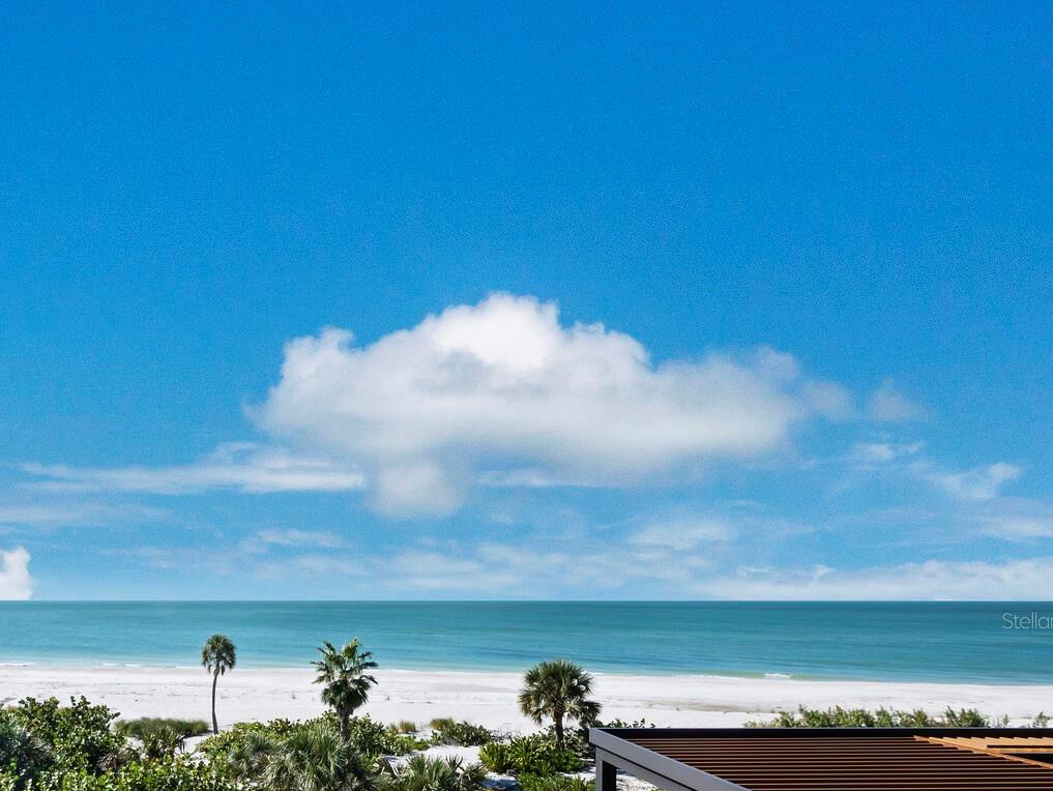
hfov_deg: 71.5
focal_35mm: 22
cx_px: 272
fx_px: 670
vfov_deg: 57.1
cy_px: 620
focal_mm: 7
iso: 250
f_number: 11
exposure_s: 1/250
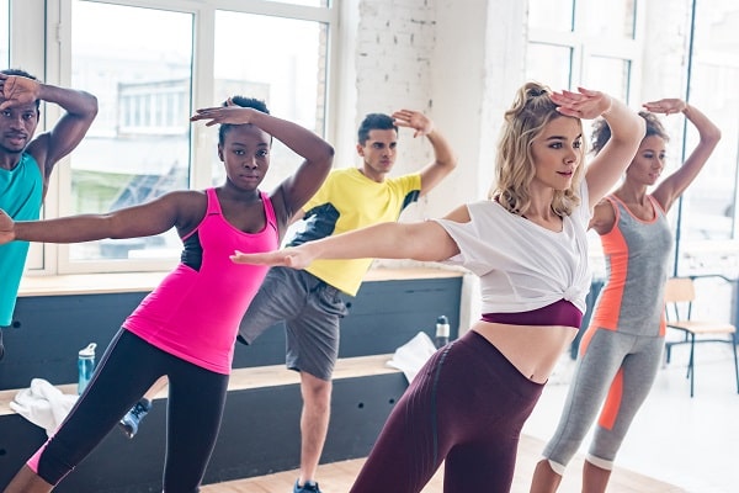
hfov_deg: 39.6
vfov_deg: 27.0
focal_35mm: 50
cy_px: 246
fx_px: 1026
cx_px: 370
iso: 500
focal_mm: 50
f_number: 3.5
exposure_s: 1/160
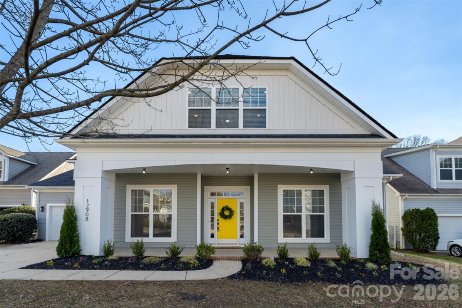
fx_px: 205
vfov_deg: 73.7
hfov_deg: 96.7
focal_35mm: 16
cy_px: 154
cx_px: 231
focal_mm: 16
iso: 100
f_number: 10
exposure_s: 1/13
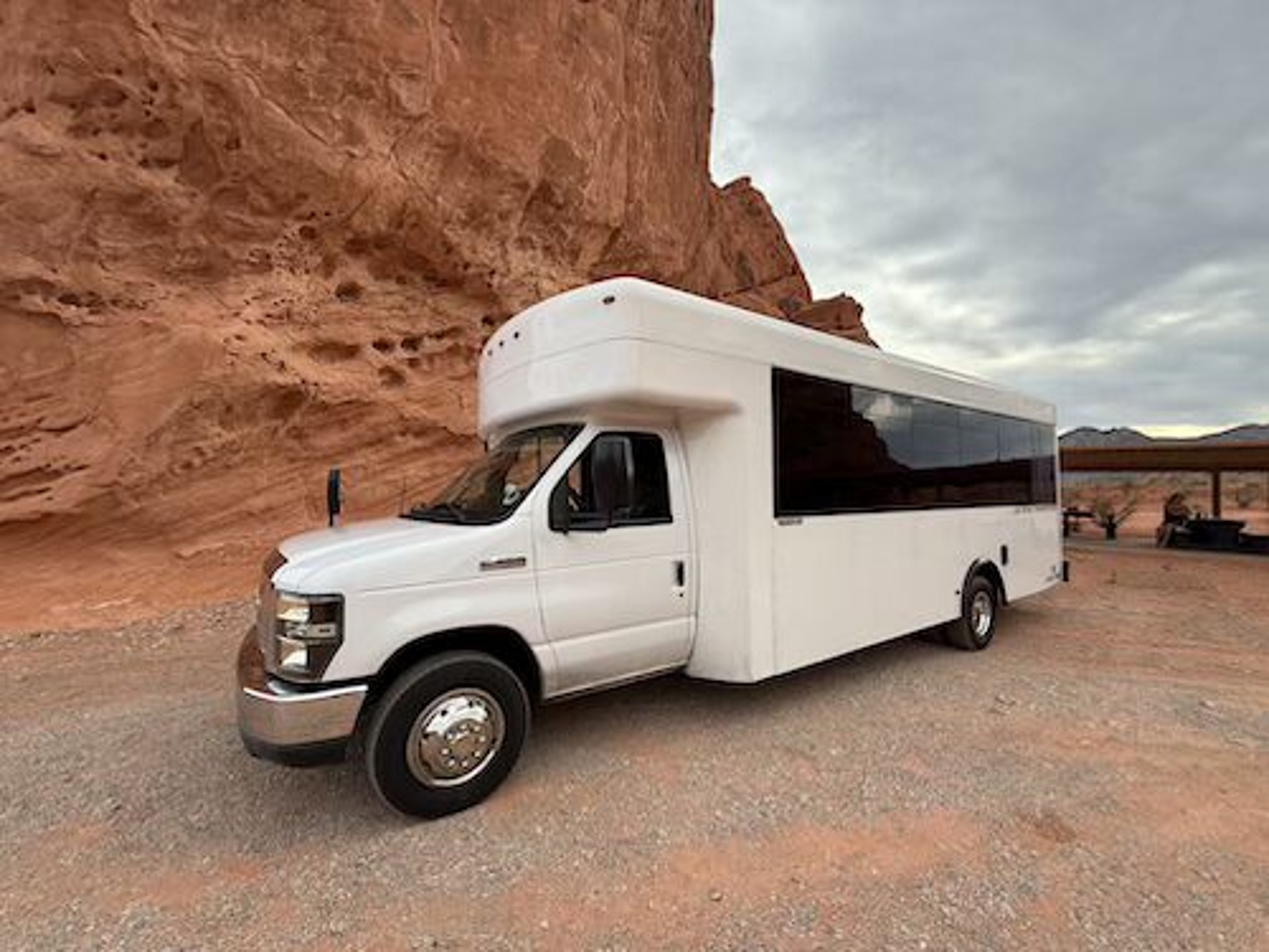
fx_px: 513
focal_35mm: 14
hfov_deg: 102.1
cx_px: 634
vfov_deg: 85.7
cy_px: 476
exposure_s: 1/734
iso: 50
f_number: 2.2
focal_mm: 2.22
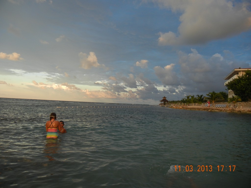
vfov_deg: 46.8
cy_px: 94
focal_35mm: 30
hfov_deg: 60.0
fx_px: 218
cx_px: 126
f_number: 3.5
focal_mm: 5.4
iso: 160
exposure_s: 1/208
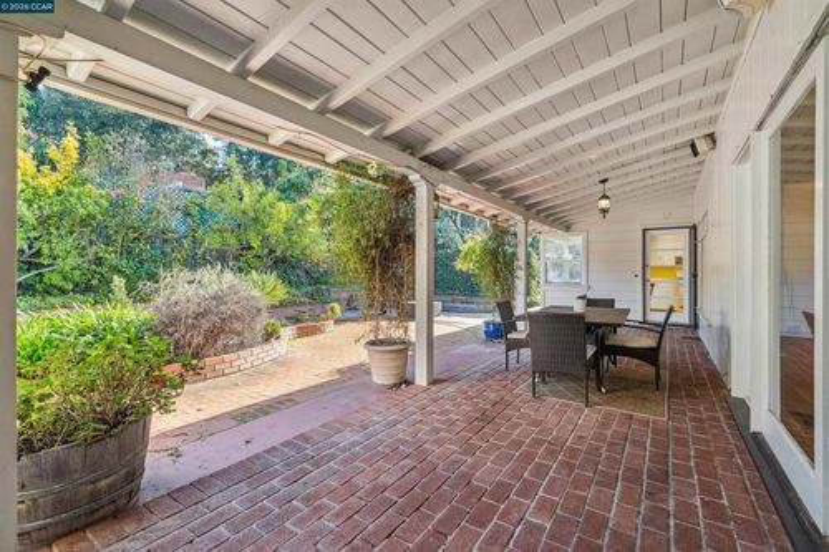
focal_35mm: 15
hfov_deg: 100.4
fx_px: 345
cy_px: 276
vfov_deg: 77.3
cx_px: 414
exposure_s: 1/10
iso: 100
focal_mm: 15
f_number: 9
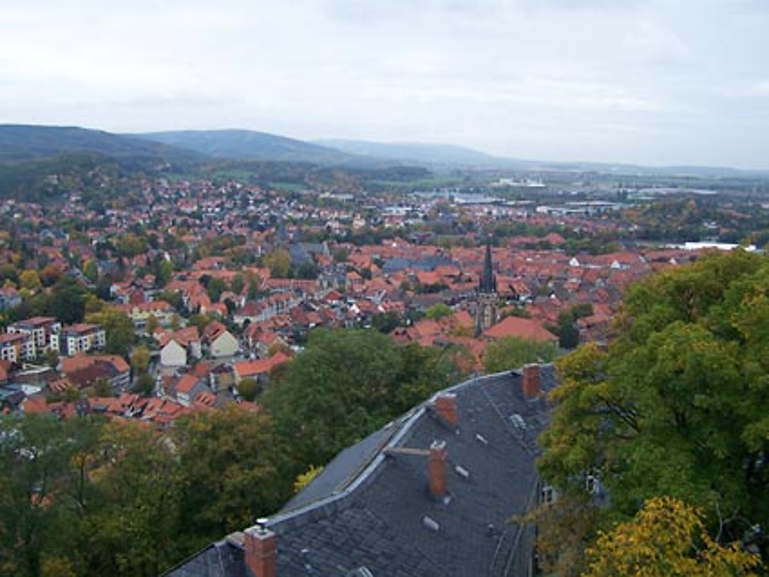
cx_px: 384
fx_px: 844
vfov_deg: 37.7
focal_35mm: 38
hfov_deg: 49.0
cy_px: 288
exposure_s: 1/320
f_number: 2.8
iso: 64
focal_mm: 6.3
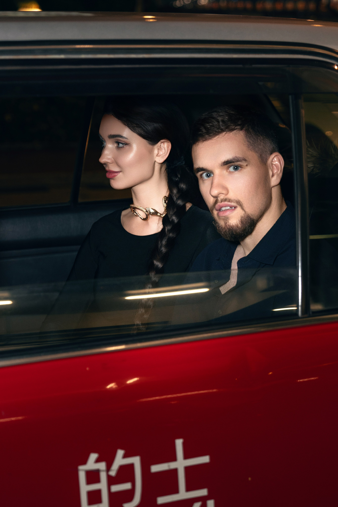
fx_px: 1056
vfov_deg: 27.0
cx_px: 169
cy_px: 254
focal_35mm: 75
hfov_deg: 18.2
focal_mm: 50
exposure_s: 1/100
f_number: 2.8
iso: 1000
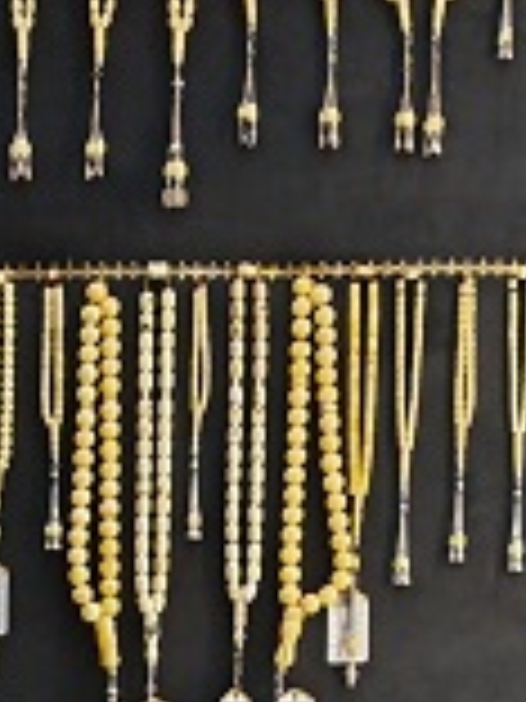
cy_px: 1107
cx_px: -697
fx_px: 2634
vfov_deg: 14.0
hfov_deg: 10.1
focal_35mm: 130
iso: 400
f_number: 2
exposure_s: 1/100
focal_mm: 6.83
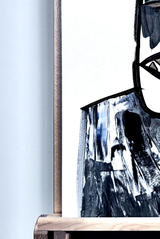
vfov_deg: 36.4
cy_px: 77
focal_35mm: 54
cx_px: 192
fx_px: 360
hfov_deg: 23.0
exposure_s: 1/121
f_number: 1.78
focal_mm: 6.76
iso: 100
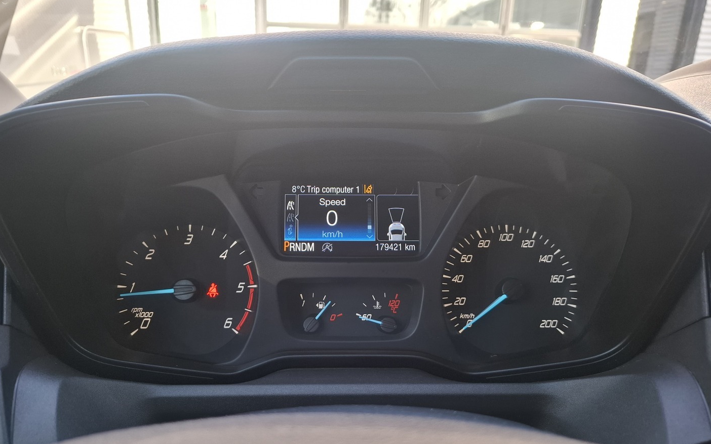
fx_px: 485
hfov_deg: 72.5
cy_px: 261
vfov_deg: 49.1
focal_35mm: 25
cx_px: 347
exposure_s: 1/100
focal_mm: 5.54
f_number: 1.8
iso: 125
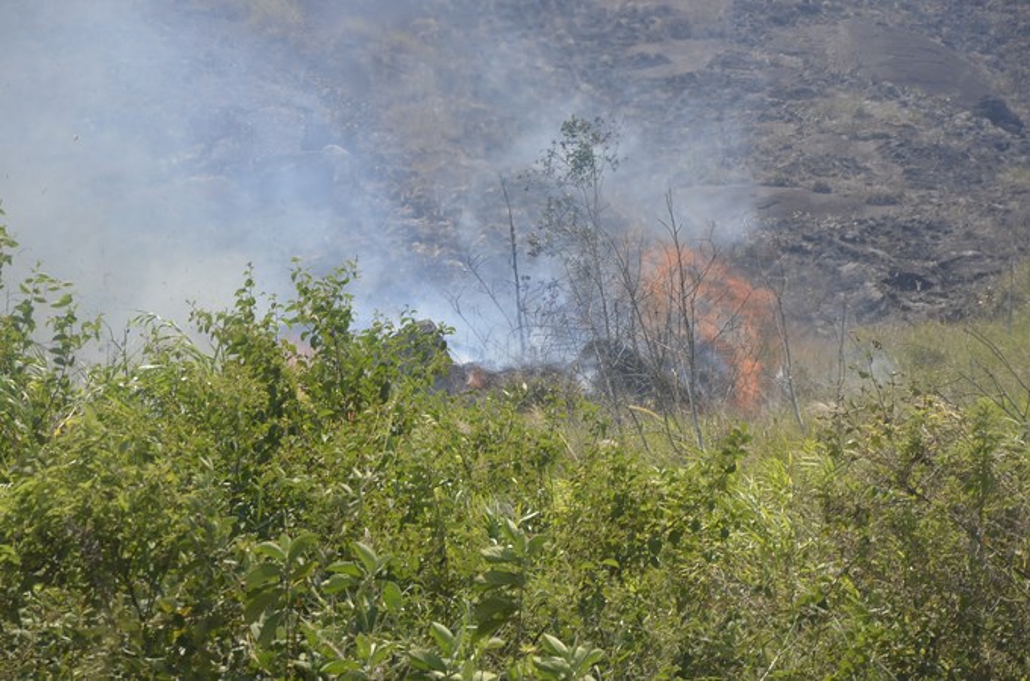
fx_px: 4496
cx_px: 515
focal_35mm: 158
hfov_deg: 13.1
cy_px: 340
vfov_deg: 8.7
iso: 140
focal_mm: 105
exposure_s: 1/250
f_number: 8
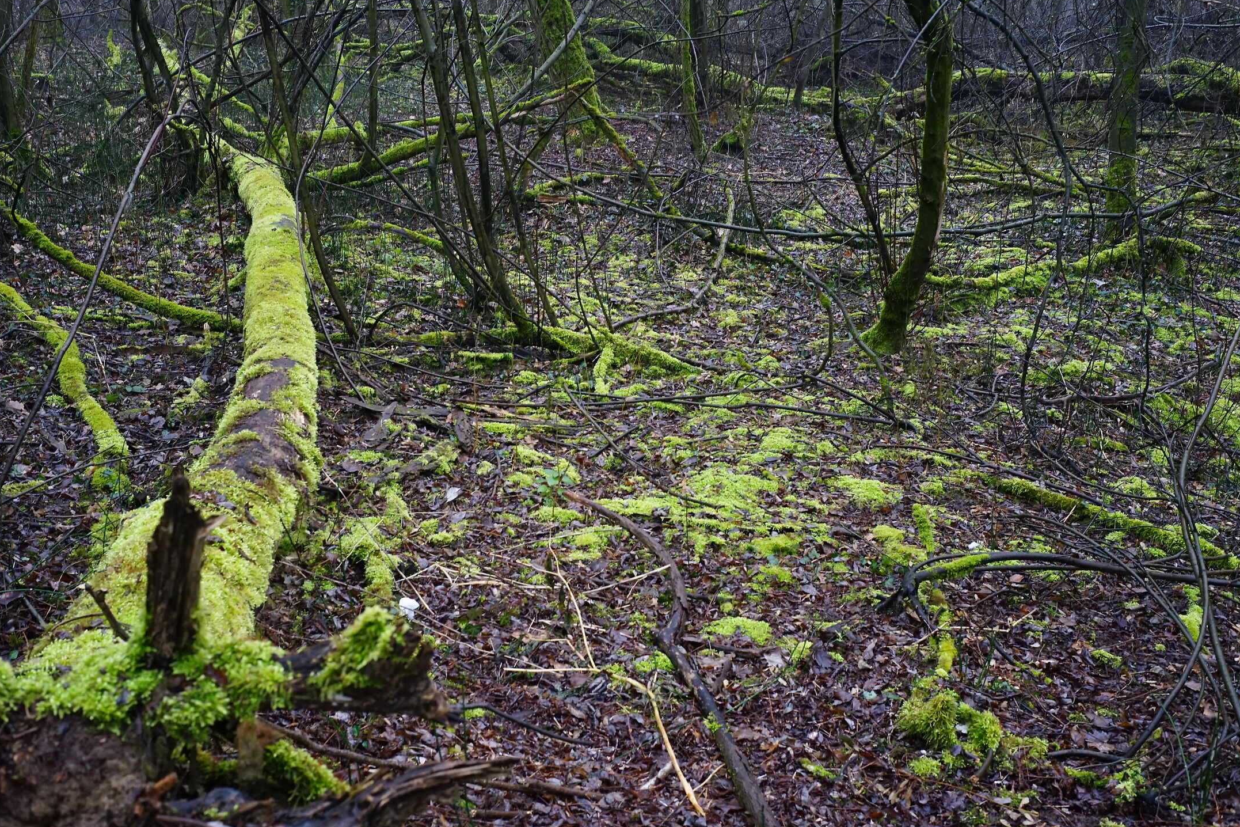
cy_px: 397
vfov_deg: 34.2
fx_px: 1343
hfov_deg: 49.5
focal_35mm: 39
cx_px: 583
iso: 1250
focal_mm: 35
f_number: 9
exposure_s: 1/25
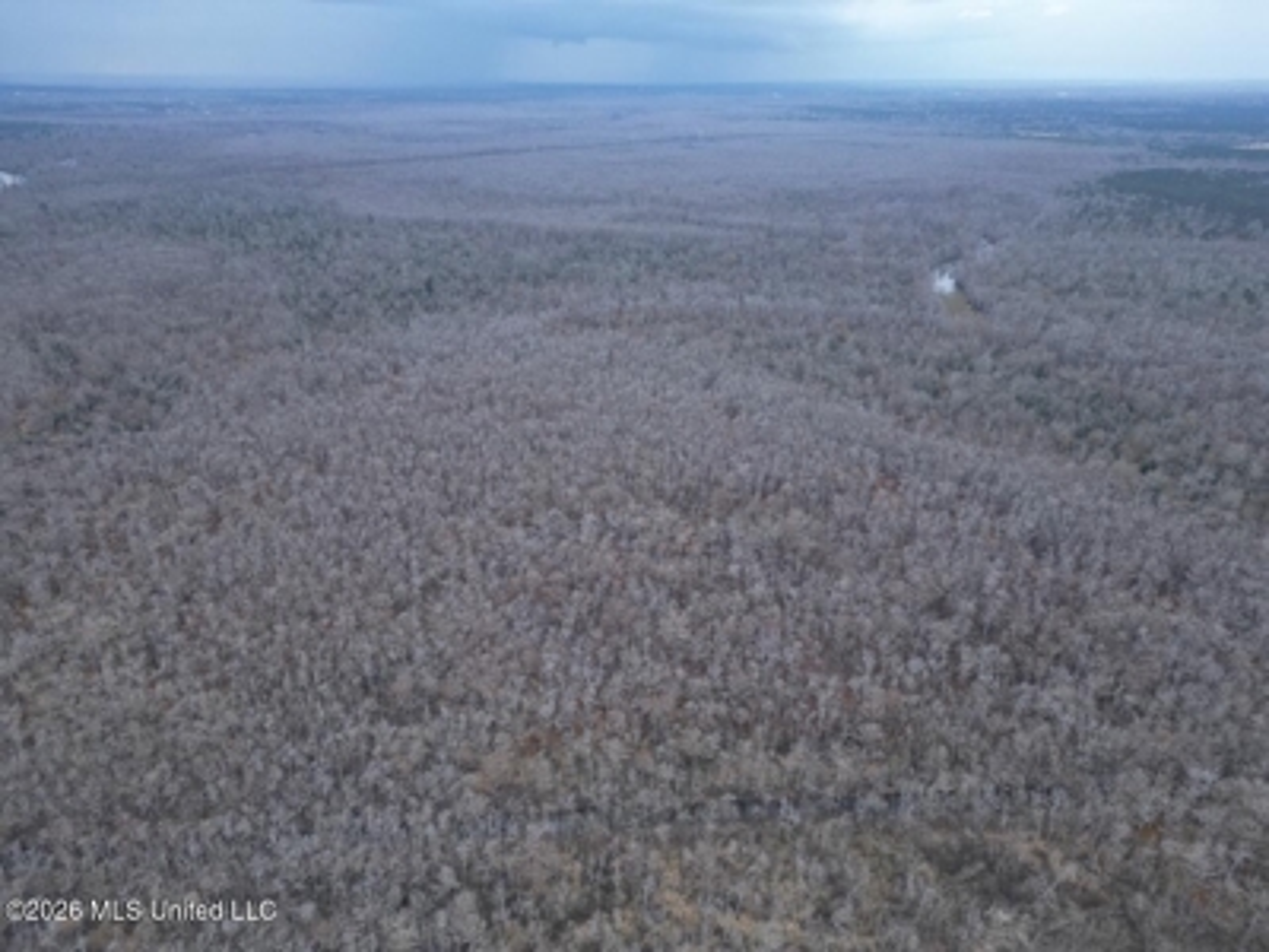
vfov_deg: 56.8
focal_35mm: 24
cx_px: 634
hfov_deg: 71.6
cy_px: 476
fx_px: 880
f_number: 1.7
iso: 100
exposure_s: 1/800
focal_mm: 6.72
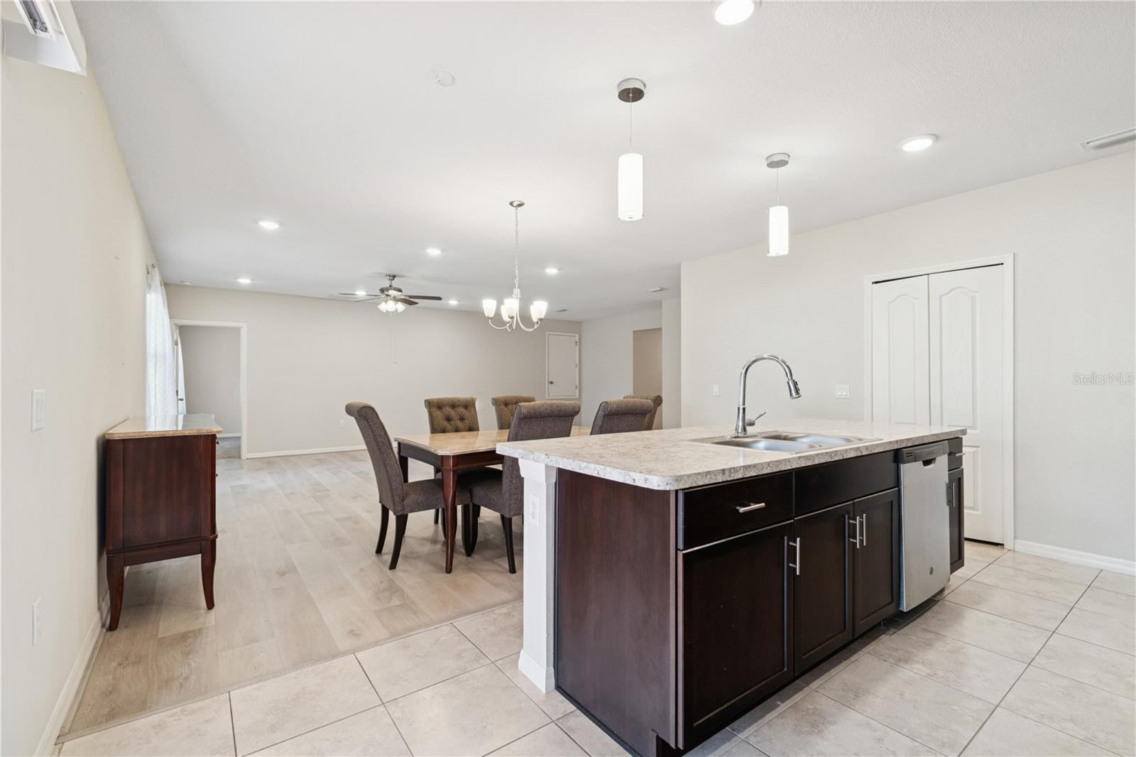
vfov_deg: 77.3
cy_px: 378
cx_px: 568
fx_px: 473
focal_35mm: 15
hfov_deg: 100.4
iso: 200
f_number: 8
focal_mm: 10
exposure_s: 1/4
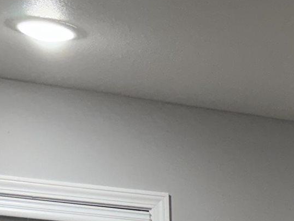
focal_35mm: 137
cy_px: 561
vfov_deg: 9.4
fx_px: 1164
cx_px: 608
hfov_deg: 12.5
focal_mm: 6.76
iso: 125
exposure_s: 1/120
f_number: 1.78
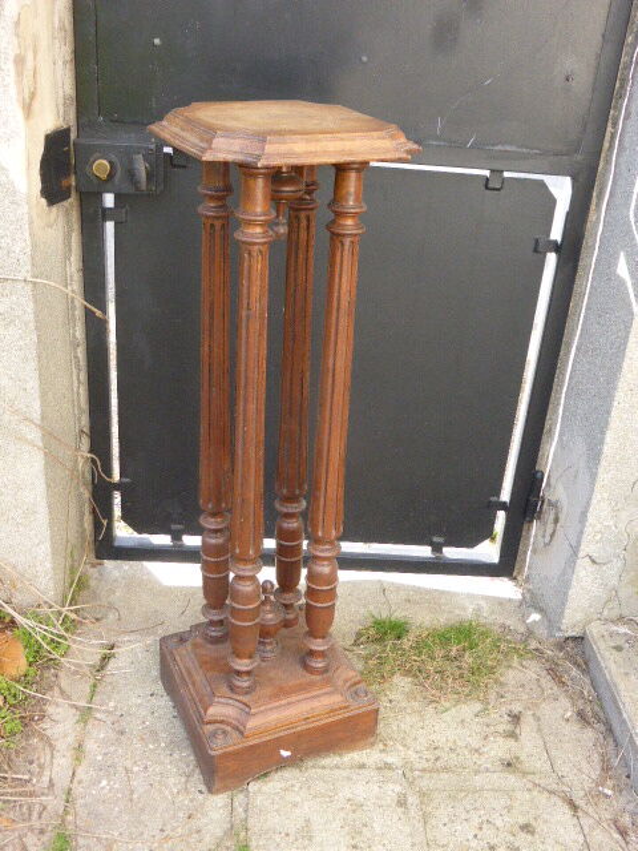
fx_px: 983
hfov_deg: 36.0
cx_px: 319
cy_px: 426
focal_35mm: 40
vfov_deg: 46.8
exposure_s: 1/250
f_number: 3.9
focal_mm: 6.9
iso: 400
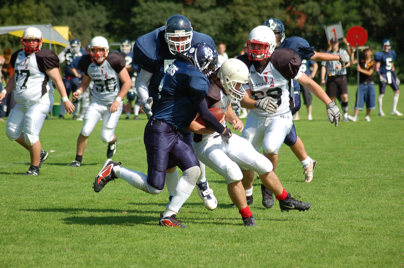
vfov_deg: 6.8
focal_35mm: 202
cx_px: 202
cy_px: 134
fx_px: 2268
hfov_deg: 10.2
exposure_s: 1/1250
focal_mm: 135
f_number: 4.5
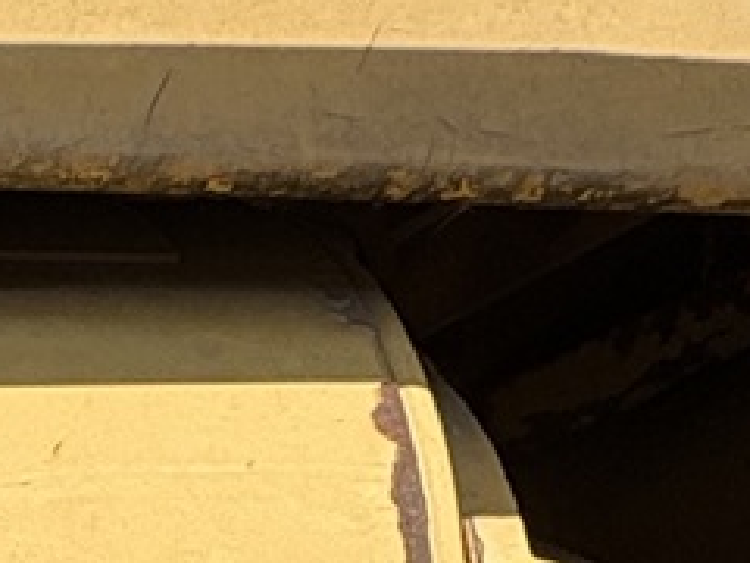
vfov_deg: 11.2
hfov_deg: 14.3
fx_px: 2297
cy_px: 1439
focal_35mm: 106
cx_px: -906
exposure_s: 1/1178
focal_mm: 2.22
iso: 40
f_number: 2.2
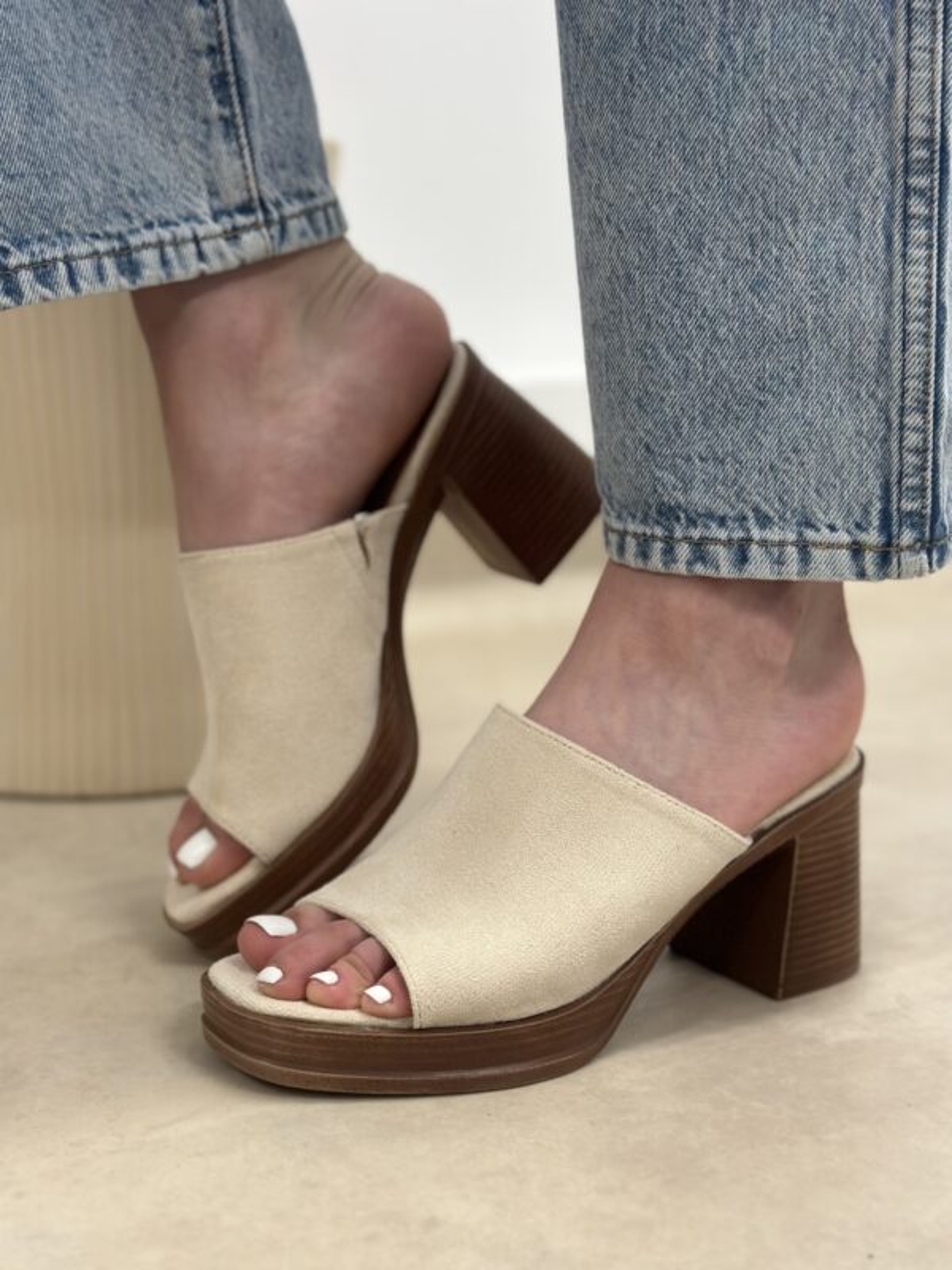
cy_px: 635
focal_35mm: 48
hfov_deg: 30.3
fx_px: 1760
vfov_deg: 39.7
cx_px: 476
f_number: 1.78
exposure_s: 1/100
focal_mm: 6.86
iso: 200
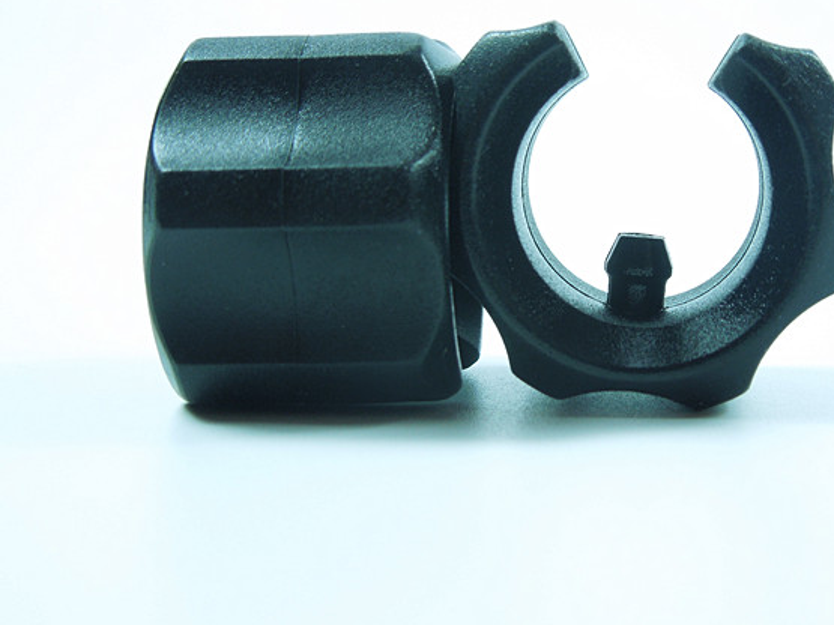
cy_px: 273
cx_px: 529
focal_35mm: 62
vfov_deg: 23.6
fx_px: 1493
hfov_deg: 31.0
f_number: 3.9
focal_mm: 7.8
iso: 110
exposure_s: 1/50
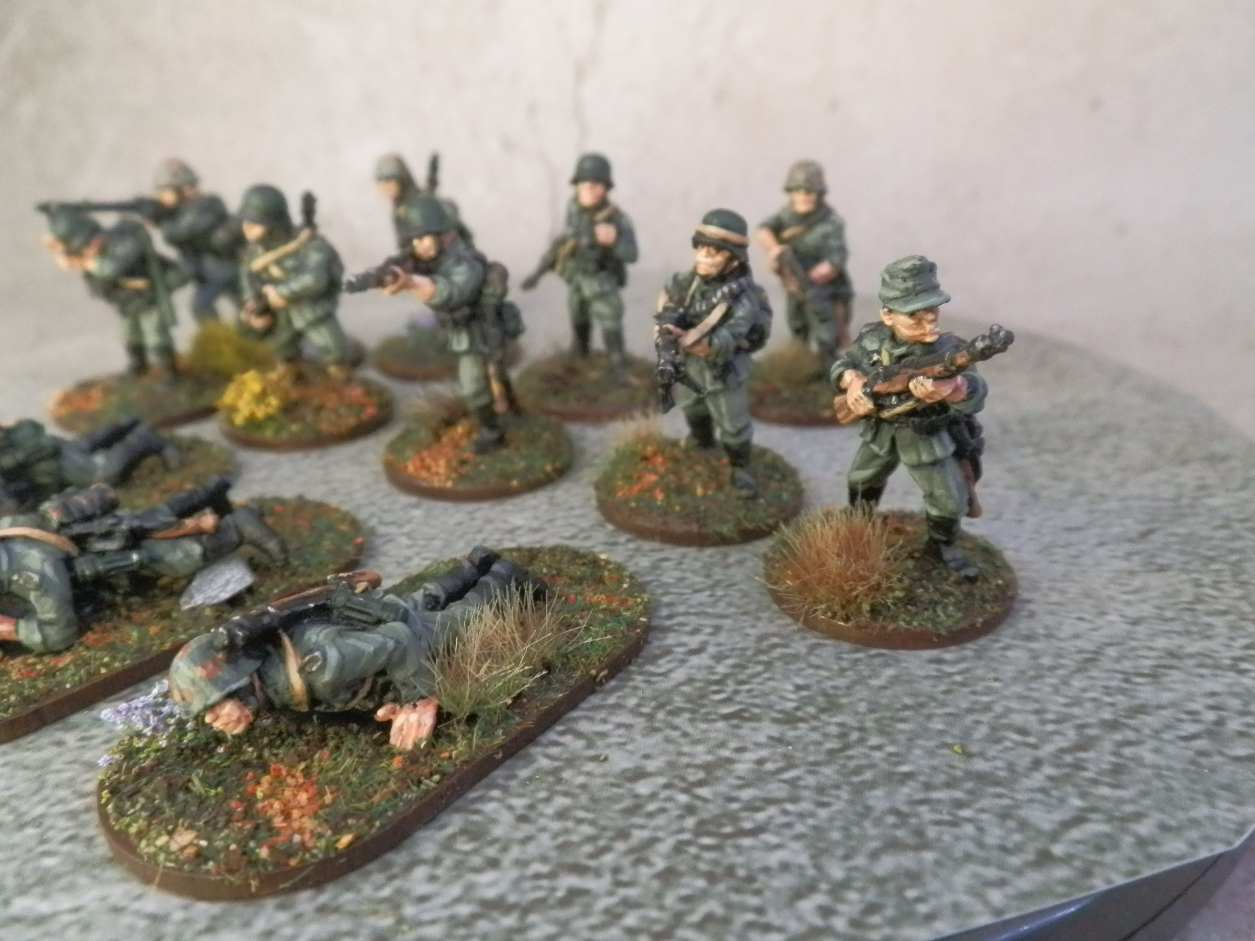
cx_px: 628
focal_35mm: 28
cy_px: 470
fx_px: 1015
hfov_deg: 63.4
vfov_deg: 49.7
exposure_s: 1/80
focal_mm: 5
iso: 400
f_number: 3.1
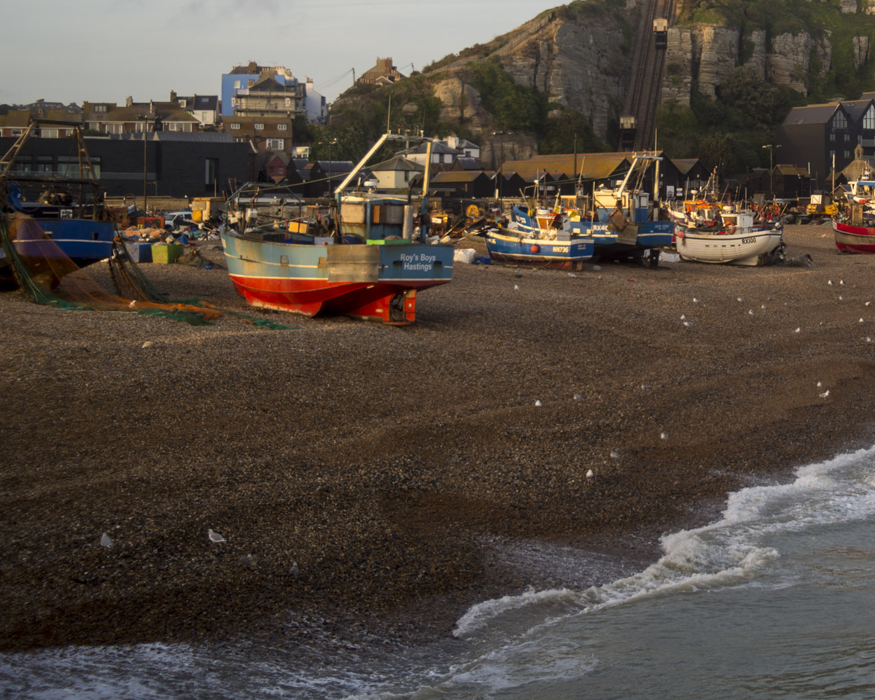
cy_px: 102
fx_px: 1994
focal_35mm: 77
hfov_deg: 23.8
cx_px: 851
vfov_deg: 19.6
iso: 100
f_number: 3.5
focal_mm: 35
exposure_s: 1/160
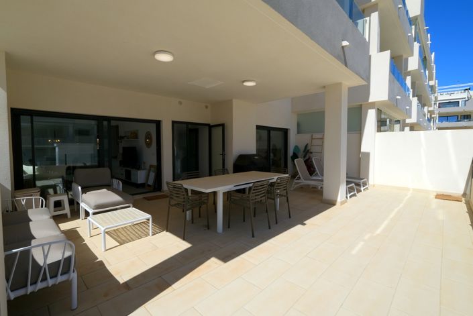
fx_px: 197
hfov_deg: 100.4
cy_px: 158
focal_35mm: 15
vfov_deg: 77.4
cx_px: 236
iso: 80
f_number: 14
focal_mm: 10
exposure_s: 1/125
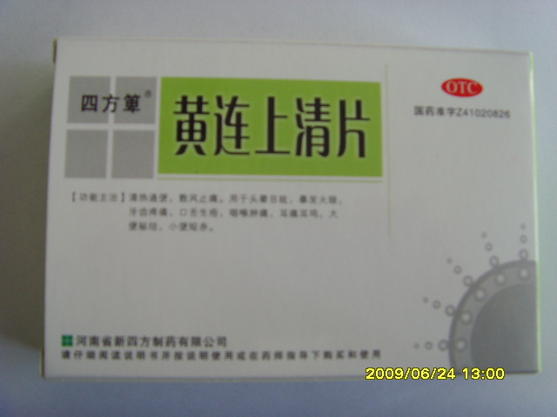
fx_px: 628
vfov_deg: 36.8
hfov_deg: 47.9
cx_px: 278
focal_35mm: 39
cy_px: 208
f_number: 3.5
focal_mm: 6.6
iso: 100
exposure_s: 1/60
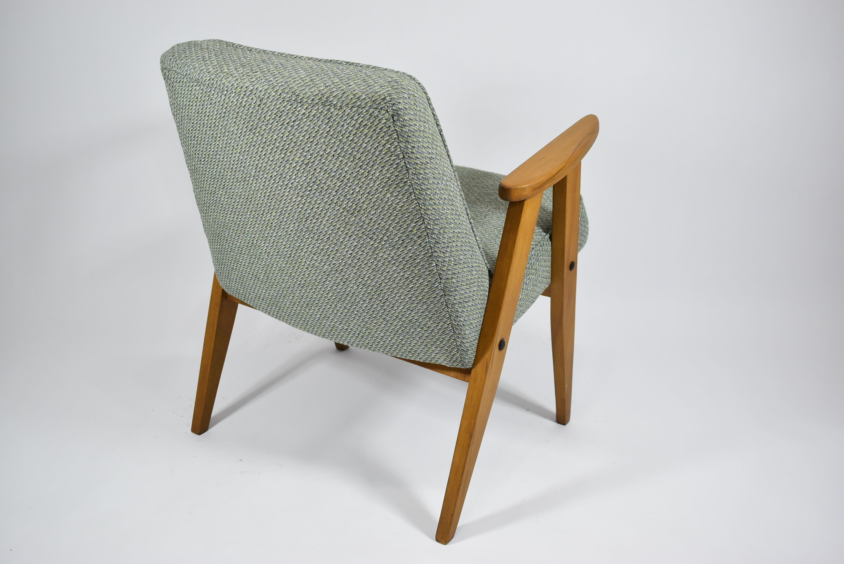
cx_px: 422
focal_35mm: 39
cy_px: 282
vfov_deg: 34.3
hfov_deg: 49.5
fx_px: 915
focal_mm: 26
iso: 1000
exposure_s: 1/125
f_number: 4
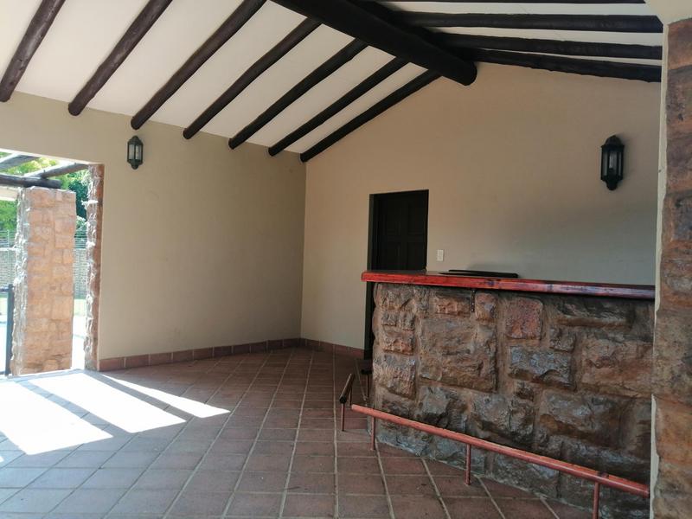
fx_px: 540
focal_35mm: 27
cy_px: 260
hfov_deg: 65.3
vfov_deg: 51.4
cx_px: 346
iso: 50
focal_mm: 3.95
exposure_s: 1/124
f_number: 1.8
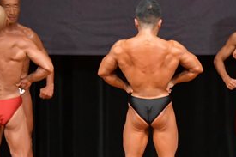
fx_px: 3210
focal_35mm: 490
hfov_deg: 4.2
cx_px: 218
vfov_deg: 2.8
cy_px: 125
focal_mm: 116
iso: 5000
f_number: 5.6
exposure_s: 1/400
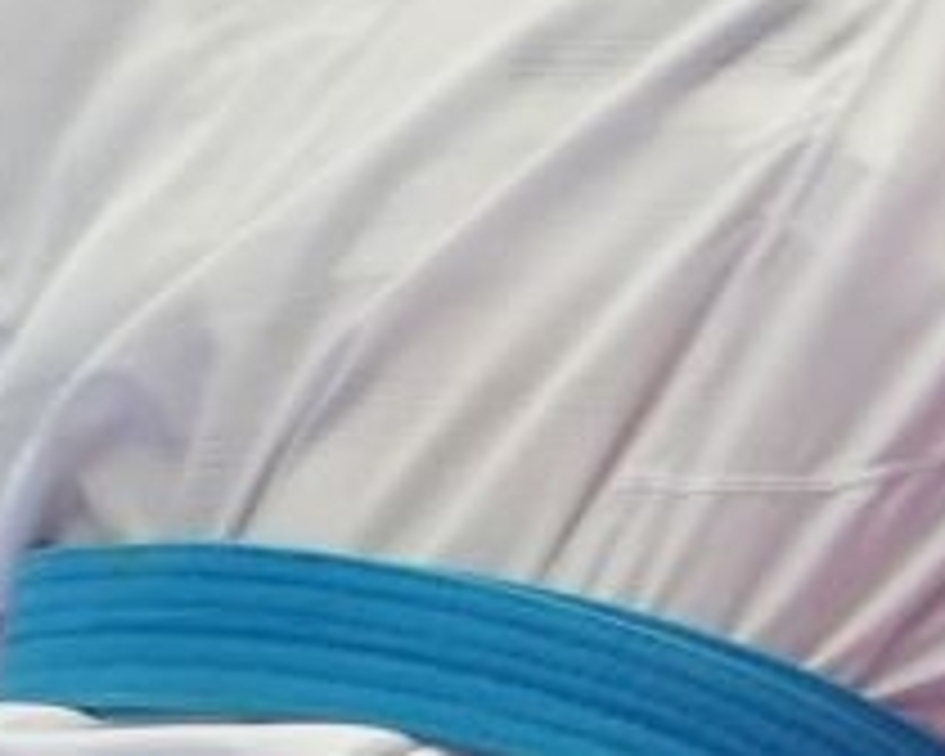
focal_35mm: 1084
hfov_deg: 1.8
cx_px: 2506
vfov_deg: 1.4
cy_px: -716
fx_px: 30318
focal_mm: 90
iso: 2000
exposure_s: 1/1000
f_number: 2.8
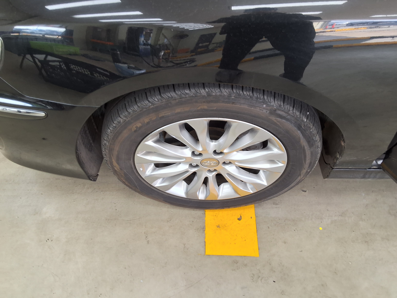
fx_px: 321
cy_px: 149
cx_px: 198
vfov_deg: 49.7
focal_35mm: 28
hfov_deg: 63.4
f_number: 1.9
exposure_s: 1/60
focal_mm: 2.91
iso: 64
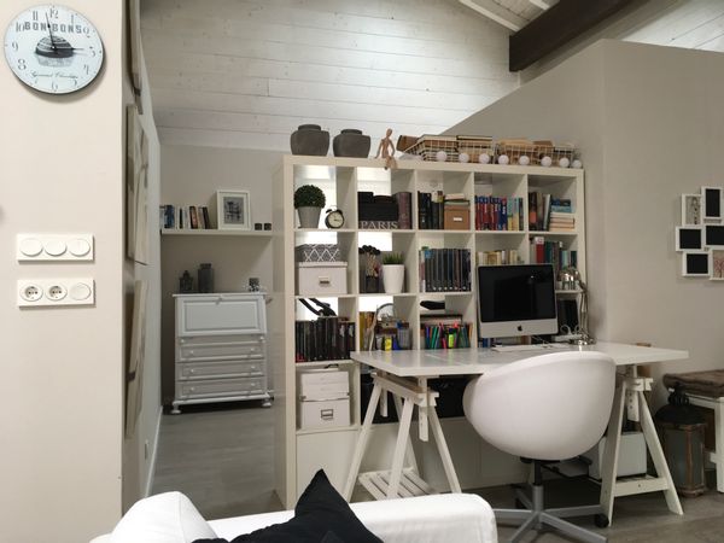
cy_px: 272
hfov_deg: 61.7
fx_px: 607
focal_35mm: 29
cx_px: 362
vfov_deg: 48.2
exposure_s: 1/50
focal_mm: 4.15
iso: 32
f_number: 2.2
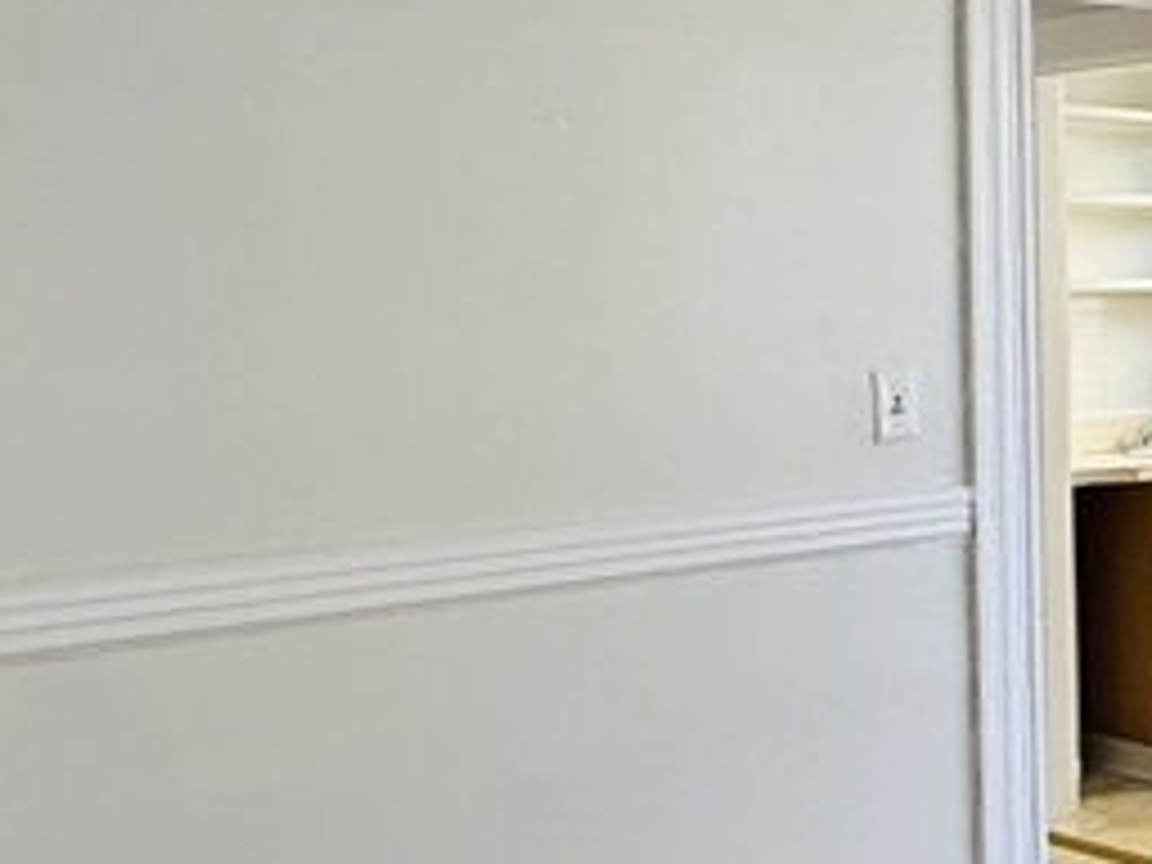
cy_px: 302
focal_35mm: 56
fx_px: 1864
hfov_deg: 24.1
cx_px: 1863
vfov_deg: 26.0
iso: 125
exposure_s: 1/99
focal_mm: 2.22
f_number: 2.2
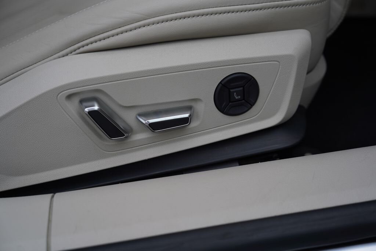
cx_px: 188
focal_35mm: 44
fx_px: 460
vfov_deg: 30.5
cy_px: 126
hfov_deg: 44.5
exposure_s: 1/80
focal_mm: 44
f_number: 4
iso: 100
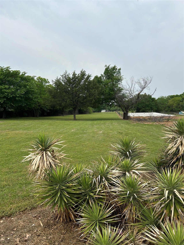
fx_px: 184
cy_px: 122
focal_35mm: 26
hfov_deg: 53.1
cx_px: 92
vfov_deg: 67.3
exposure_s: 1/3257
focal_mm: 5.7
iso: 50
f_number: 1.5
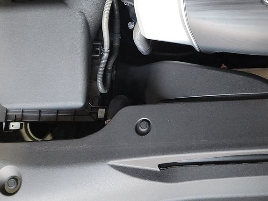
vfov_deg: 20.7
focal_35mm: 67
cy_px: -28
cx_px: 255
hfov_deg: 27.6
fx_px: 519
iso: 406
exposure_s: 1/59
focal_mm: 6.7
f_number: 1.8
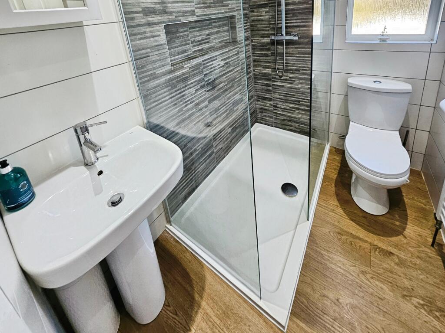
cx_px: 222
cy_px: 166
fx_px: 167
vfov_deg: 89.9
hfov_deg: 106.2
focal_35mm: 13
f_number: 2.2
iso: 64
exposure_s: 1/50
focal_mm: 1.7
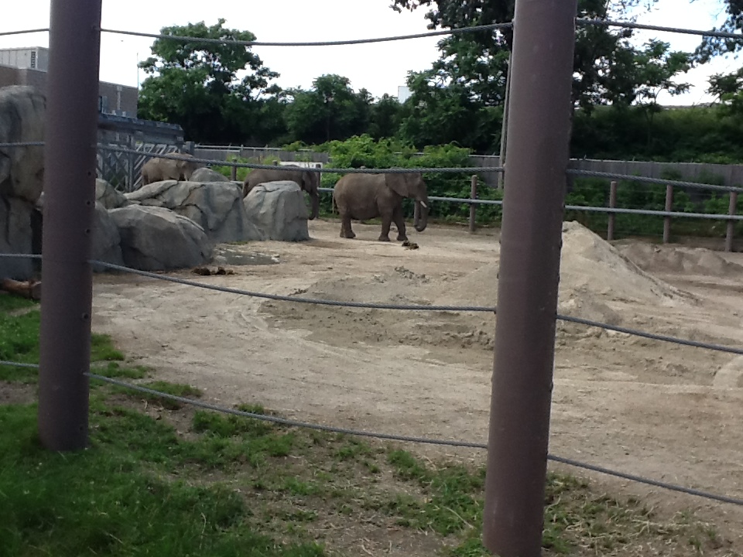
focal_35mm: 32
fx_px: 687
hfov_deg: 56.8
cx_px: 372
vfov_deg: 44.2
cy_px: 278
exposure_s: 1/685
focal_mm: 2.03
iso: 80
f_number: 2.4
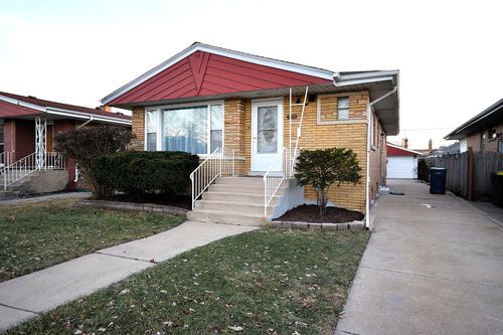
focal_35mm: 22
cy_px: 168
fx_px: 307
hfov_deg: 78.6
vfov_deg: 57.2
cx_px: 252
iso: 400
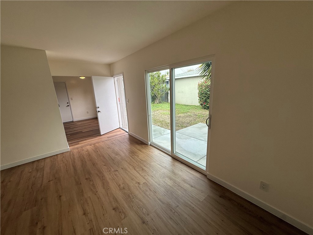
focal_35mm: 14
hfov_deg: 102.1
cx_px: 156
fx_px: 127
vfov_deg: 85.7
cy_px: 118
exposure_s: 1/129
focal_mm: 2.22
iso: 50
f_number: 2.2
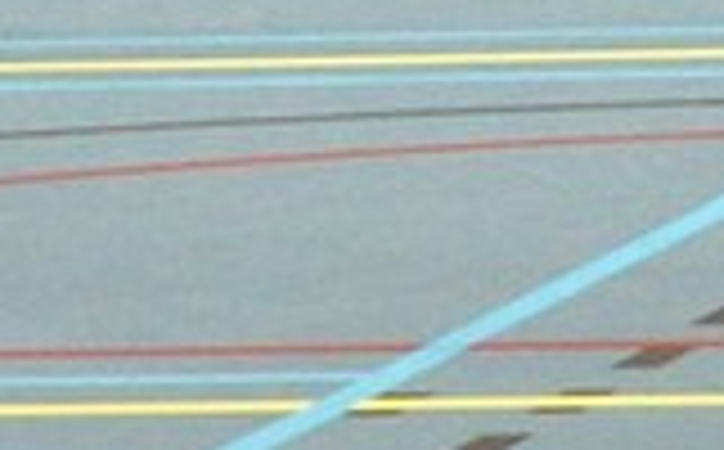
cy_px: -436
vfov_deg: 2.7
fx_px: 9592
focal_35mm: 487
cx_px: 252
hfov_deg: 4.3
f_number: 2.8
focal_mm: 50
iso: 1250
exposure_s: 1/125
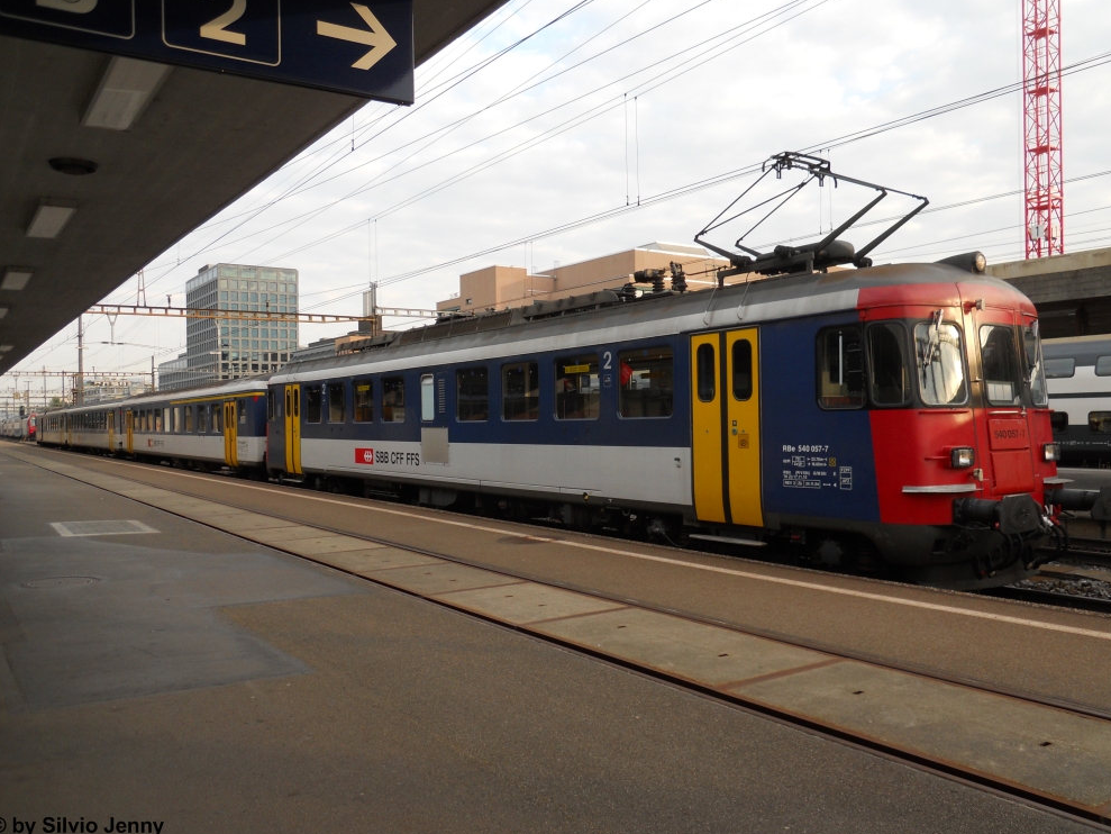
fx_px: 931
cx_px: 565
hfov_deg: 61.6
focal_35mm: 29
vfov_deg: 48.2
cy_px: 408
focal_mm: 5
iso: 100
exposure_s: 1/250
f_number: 2.7
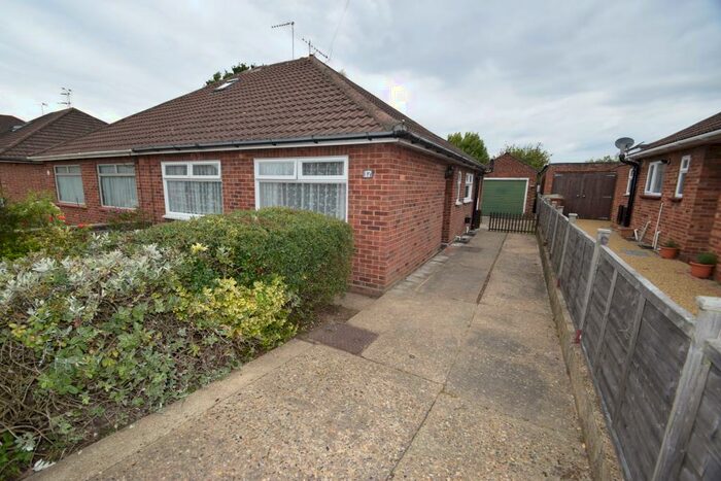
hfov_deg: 100.4
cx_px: 360
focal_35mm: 15
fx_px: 300
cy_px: 240
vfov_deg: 77.4
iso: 100
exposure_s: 1/200
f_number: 5.6
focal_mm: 10
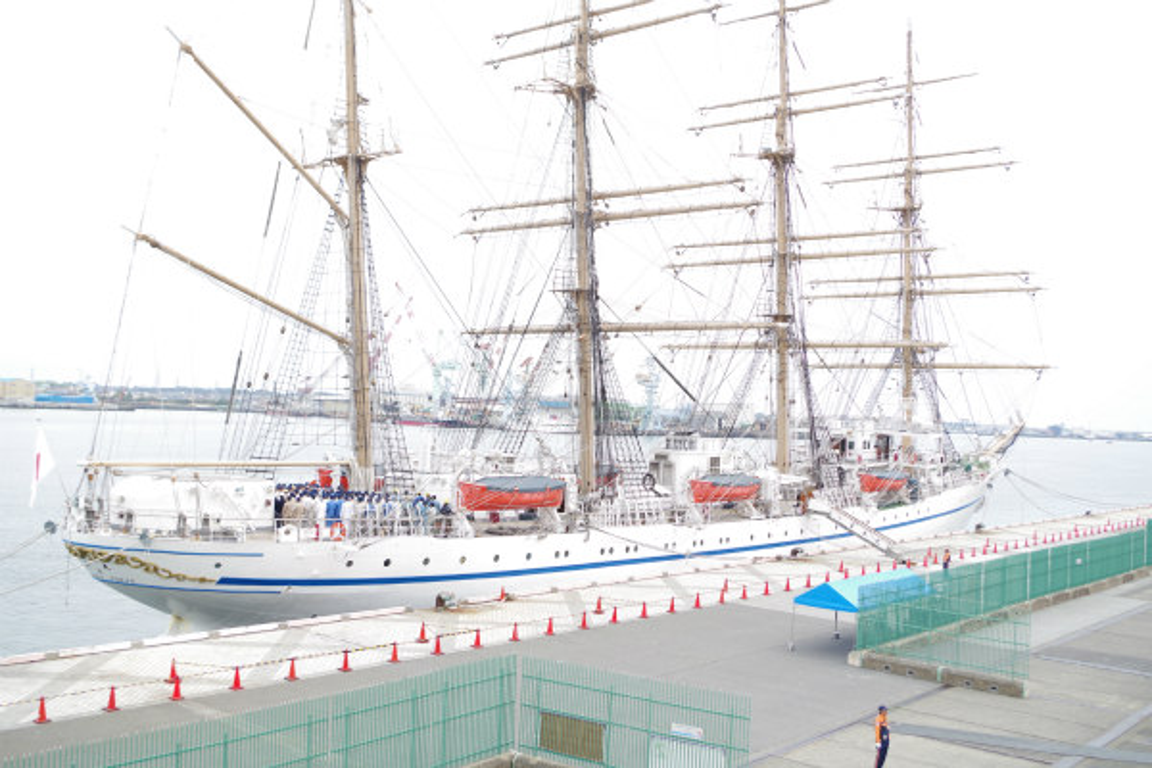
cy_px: 384
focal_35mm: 34
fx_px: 1088
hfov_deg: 55.8
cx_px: 576
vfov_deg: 38.9
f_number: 5
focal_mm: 23.13
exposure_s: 1/200
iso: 100
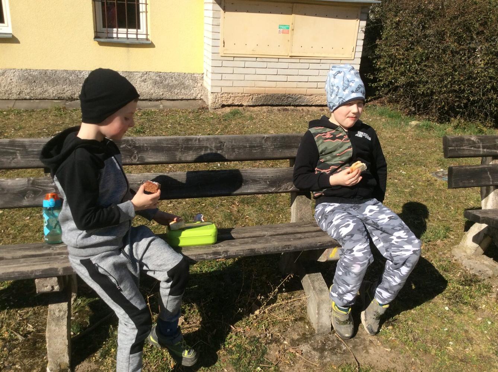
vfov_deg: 44.0
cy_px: 186
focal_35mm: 32
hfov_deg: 56.9
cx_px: 249
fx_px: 460
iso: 32
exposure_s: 1/1789
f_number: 2.4
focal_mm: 3.3
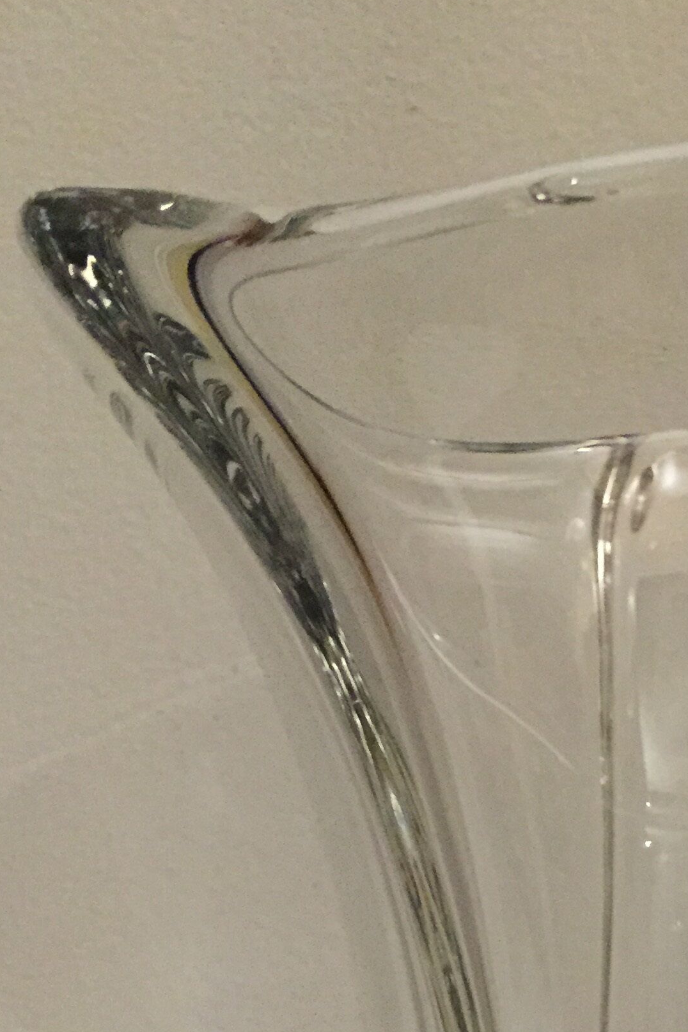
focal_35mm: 61
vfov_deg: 31.6
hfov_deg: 21.3
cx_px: 728
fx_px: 1749
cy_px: 895
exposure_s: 1/20
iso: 250
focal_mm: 4.15
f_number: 2.2
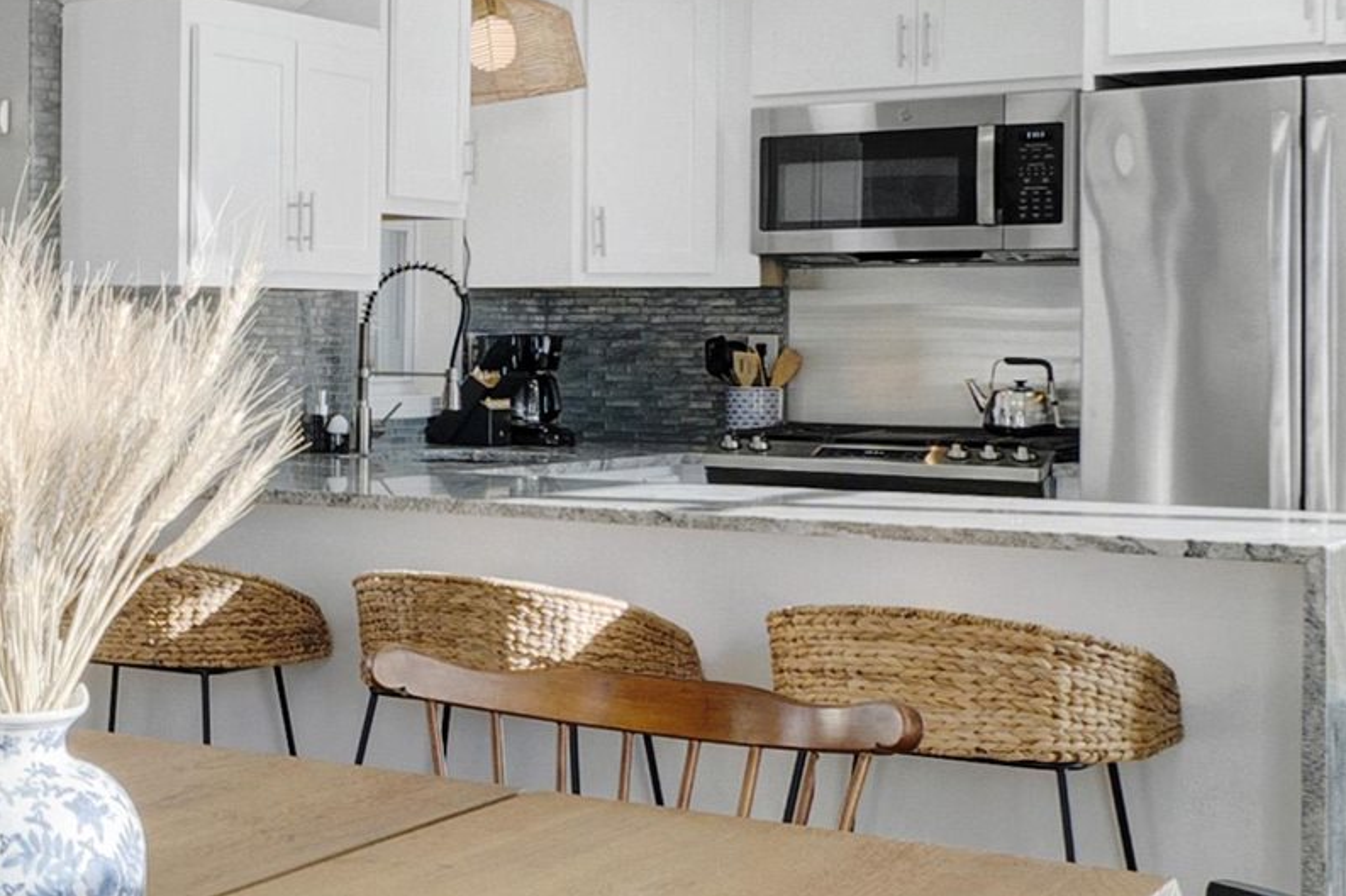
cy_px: 355
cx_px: -546
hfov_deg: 27.0
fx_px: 2168
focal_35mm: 58
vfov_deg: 23.3
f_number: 7.1
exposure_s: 1/125
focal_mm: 10
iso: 500
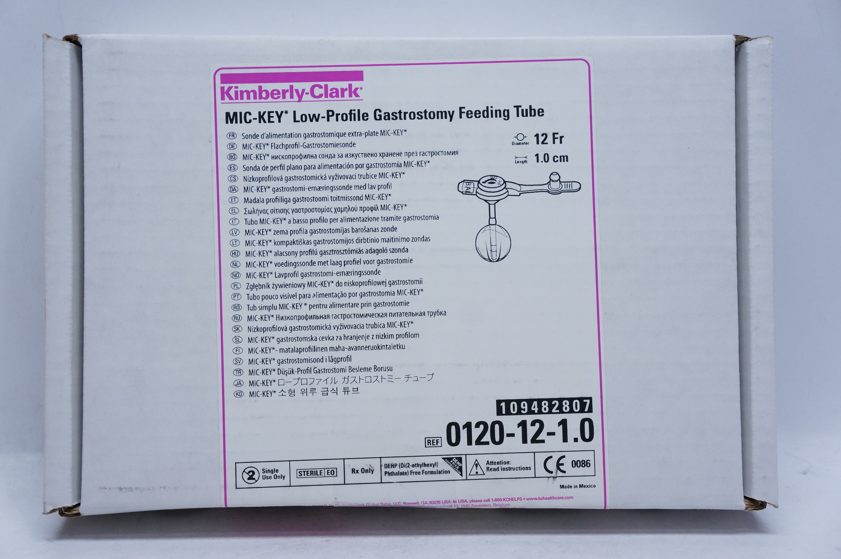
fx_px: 1085
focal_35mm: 46
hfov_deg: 42.4
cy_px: 280
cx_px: 420
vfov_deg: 28.9
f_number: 5.6
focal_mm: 31
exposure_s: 1/125
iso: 800
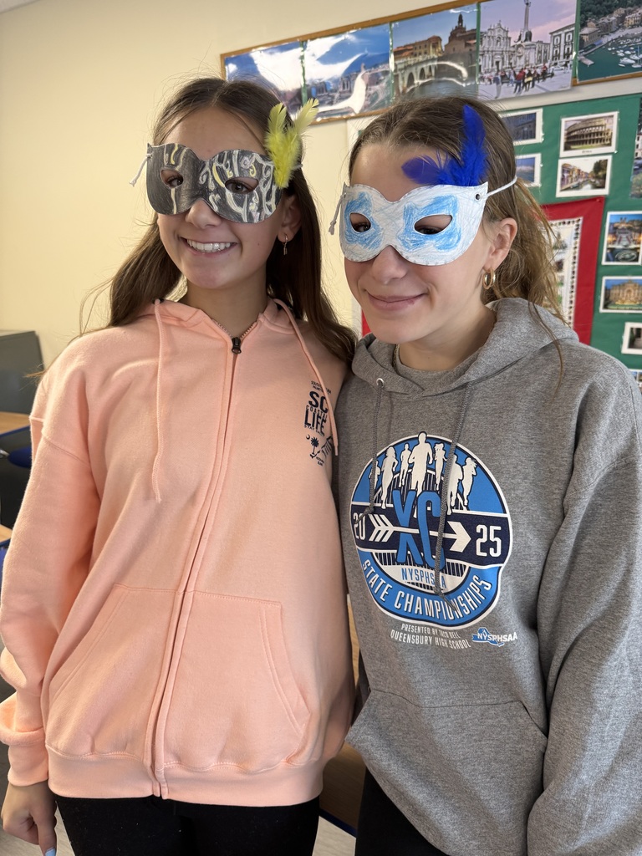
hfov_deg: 56.8
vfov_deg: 71.6
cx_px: 321
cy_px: 428
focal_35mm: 24
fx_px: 593
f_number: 1.78
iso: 160
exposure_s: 1/60
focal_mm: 6.76
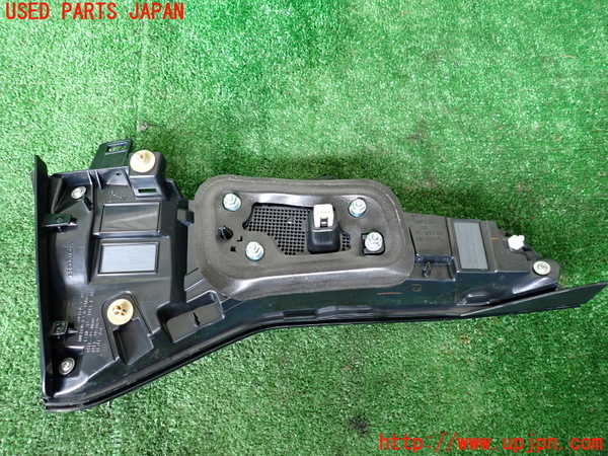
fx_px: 439
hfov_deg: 69.4
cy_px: 228
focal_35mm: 25
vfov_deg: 54.9
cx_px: 304
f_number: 2
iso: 320
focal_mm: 4.5
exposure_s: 1/30
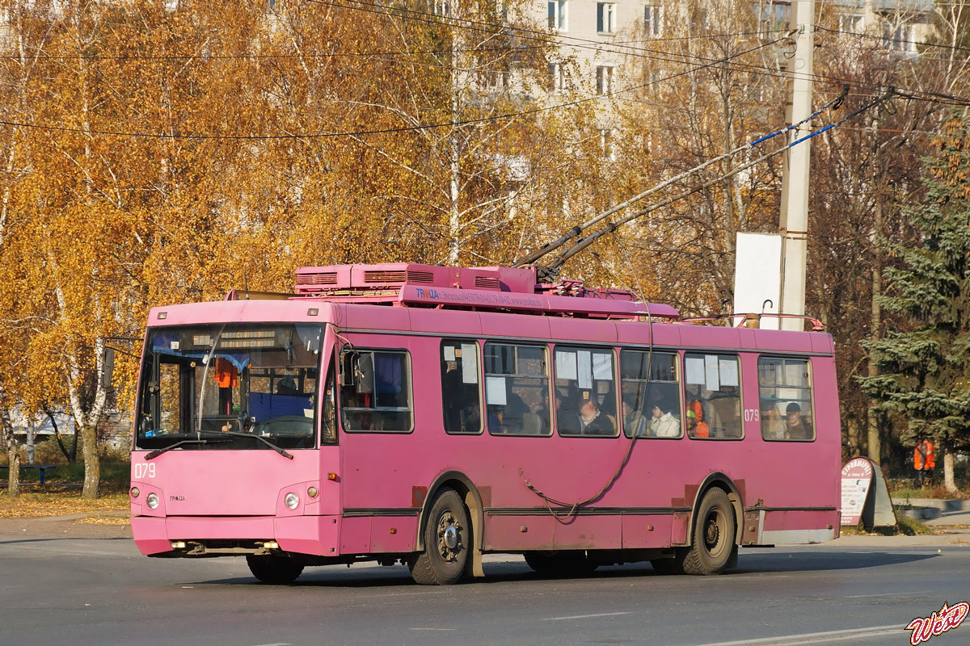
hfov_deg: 13.0
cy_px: 323
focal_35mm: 158
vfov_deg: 8.7
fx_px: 4243
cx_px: 485
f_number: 7.1
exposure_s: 1/800
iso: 200
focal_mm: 105
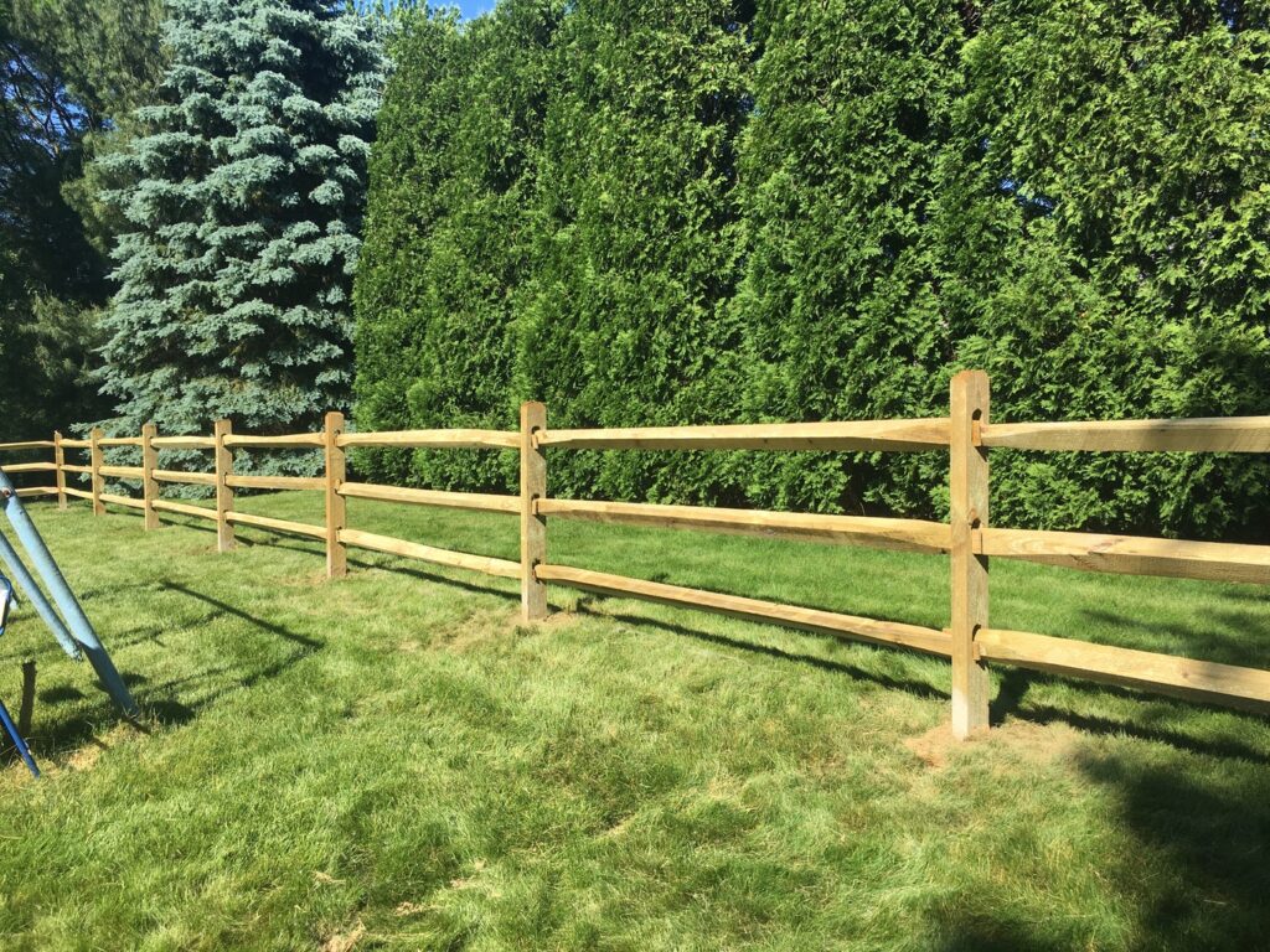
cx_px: 635
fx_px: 1064
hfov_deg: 61.7
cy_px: 476
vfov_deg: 48.2
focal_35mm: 29
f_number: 2.2
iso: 25
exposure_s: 1/810
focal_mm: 4.15
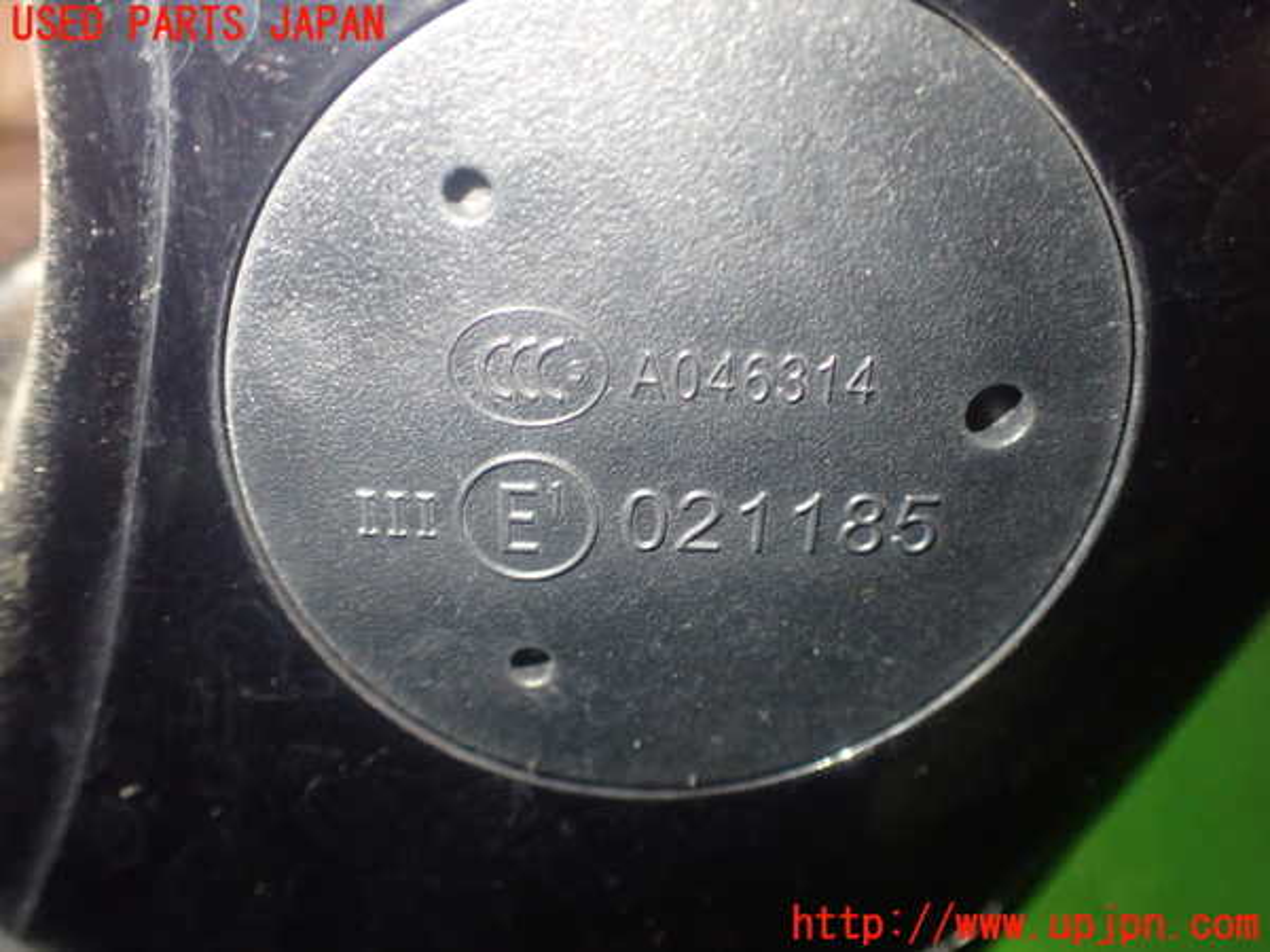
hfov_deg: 56.8
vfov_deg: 44.2
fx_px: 1174
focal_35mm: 32
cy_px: 476
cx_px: 635
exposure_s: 1/30
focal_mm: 5.79
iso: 800
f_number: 2.4
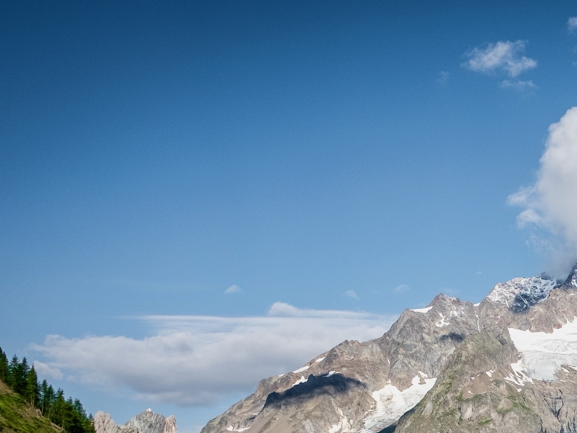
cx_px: 591
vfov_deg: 21.1
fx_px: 1100
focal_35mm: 66
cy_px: 481
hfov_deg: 27.5
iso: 200
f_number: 7.1
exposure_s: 1/950
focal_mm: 18
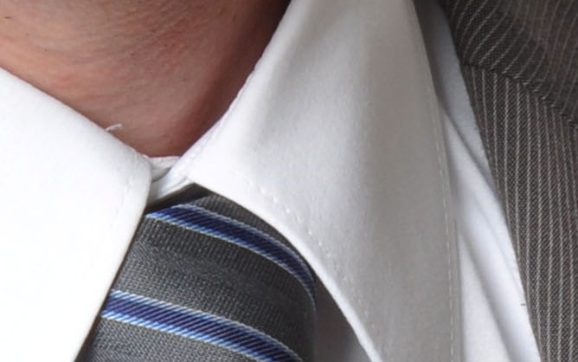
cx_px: -48
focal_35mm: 733
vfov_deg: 1.8
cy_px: -475
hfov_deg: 2.9
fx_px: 11554
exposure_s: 1/200
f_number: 13
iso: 200
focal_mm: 75
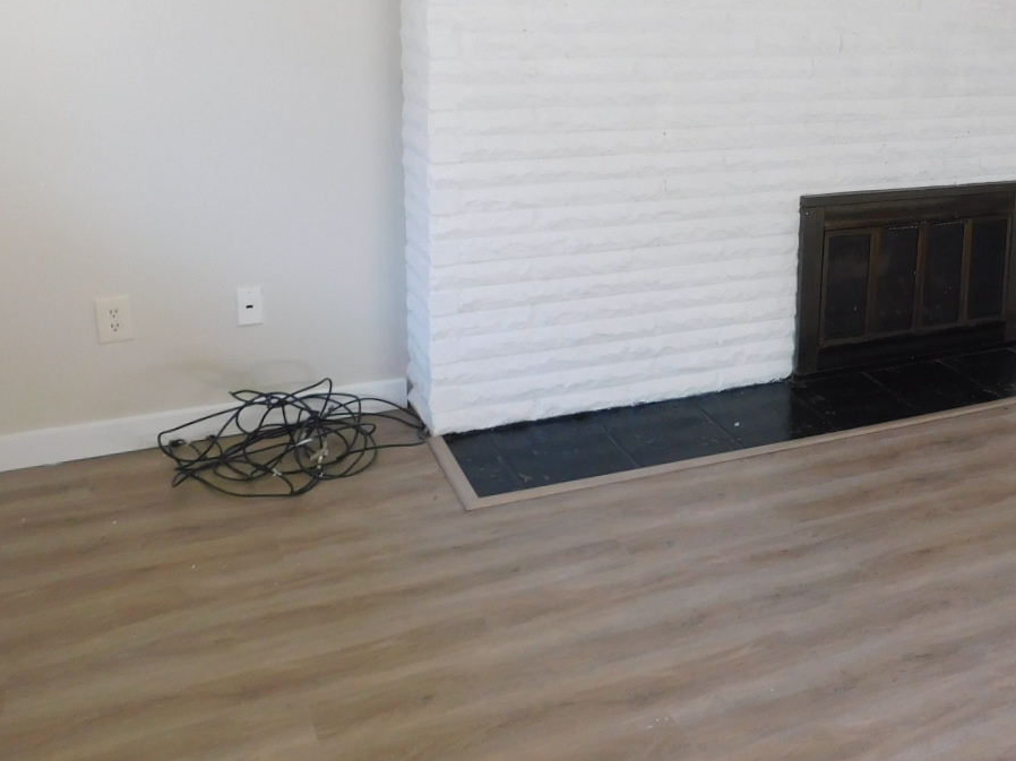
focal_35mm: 41
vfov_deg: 34.2
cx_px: 888
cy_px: 165
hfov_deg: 42.5
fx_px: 1203
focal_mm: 4
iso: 125
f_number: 3
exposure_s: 1/50
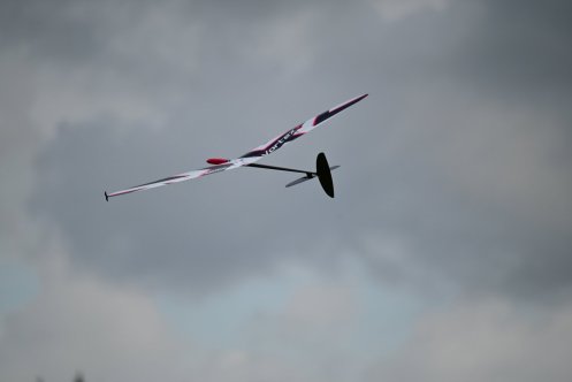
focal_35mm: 400
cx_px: 286
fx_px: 6359
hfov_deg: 5.2
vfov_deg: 3.4
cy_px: 191
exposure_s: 1/8000
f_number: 6.3
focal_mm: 400
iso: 1000
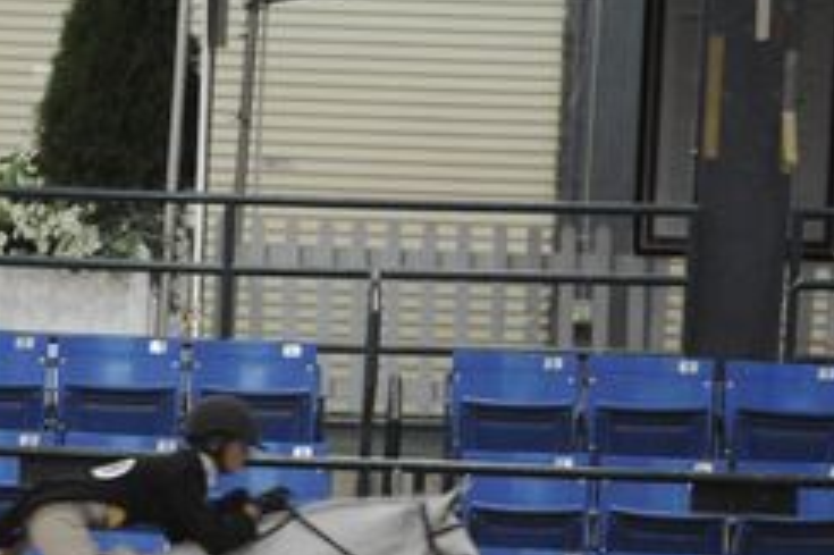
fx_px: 12108
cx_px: 99
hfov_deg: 3.9
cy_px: 708
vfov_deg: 2.6
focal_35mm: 523
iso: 6400
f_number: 2.8
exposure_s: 1/400
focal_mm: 200
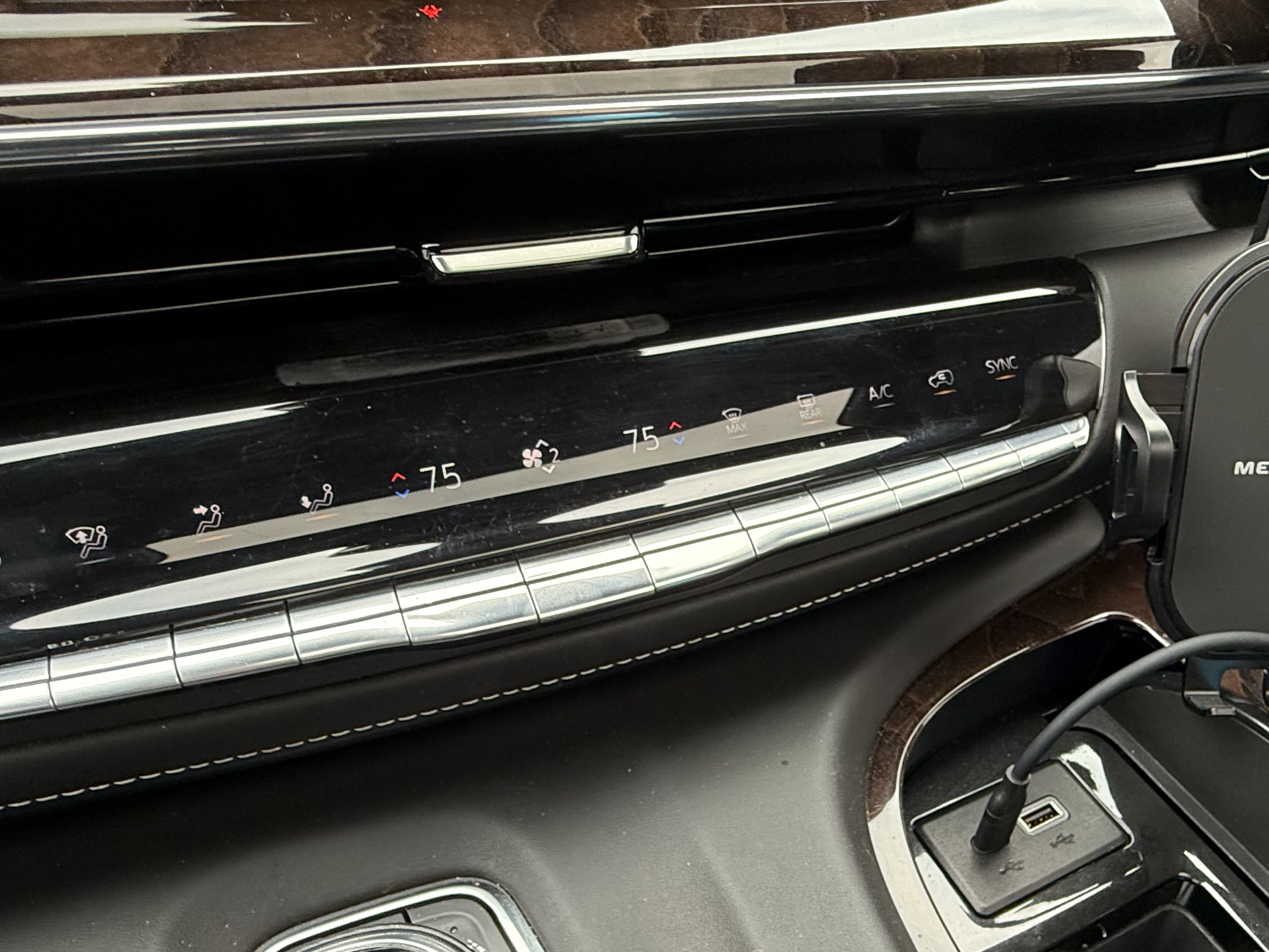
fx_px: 953
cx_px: 849
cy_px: 691
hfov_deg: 65.5
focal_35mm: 26
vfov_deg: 51.2
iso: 200
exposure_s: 1/110
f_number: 2.2
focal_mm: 2.22
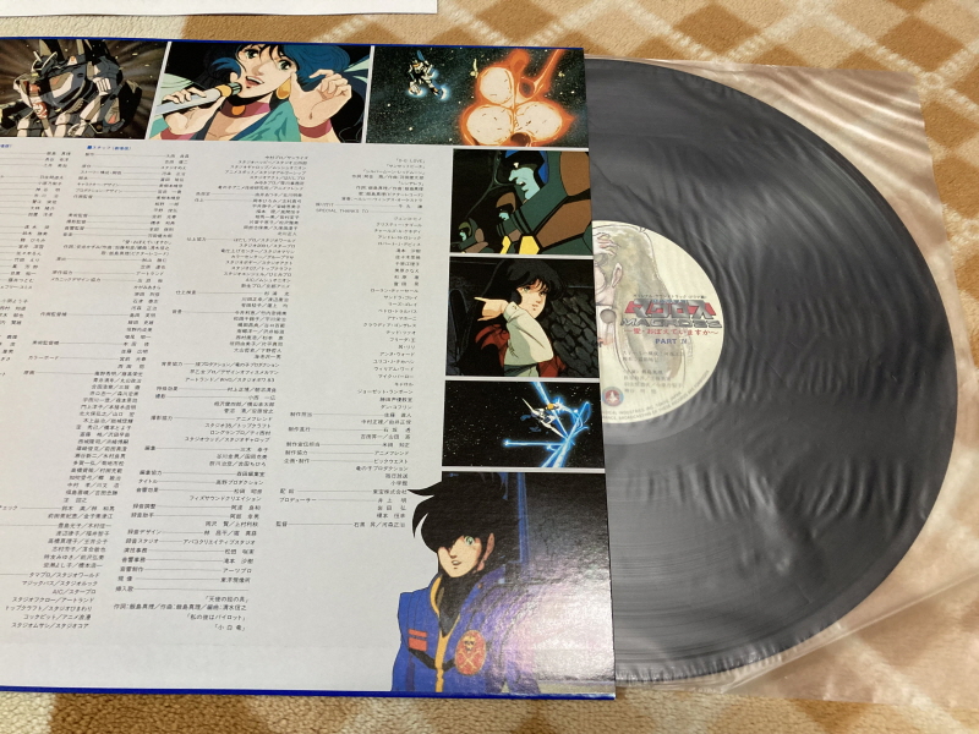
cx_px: 490
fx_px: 792
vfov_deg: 49.7
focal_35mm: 28
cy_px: 367
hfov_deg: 63.4
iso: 200
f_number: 1.8
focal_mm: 3.99
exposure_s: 1/60
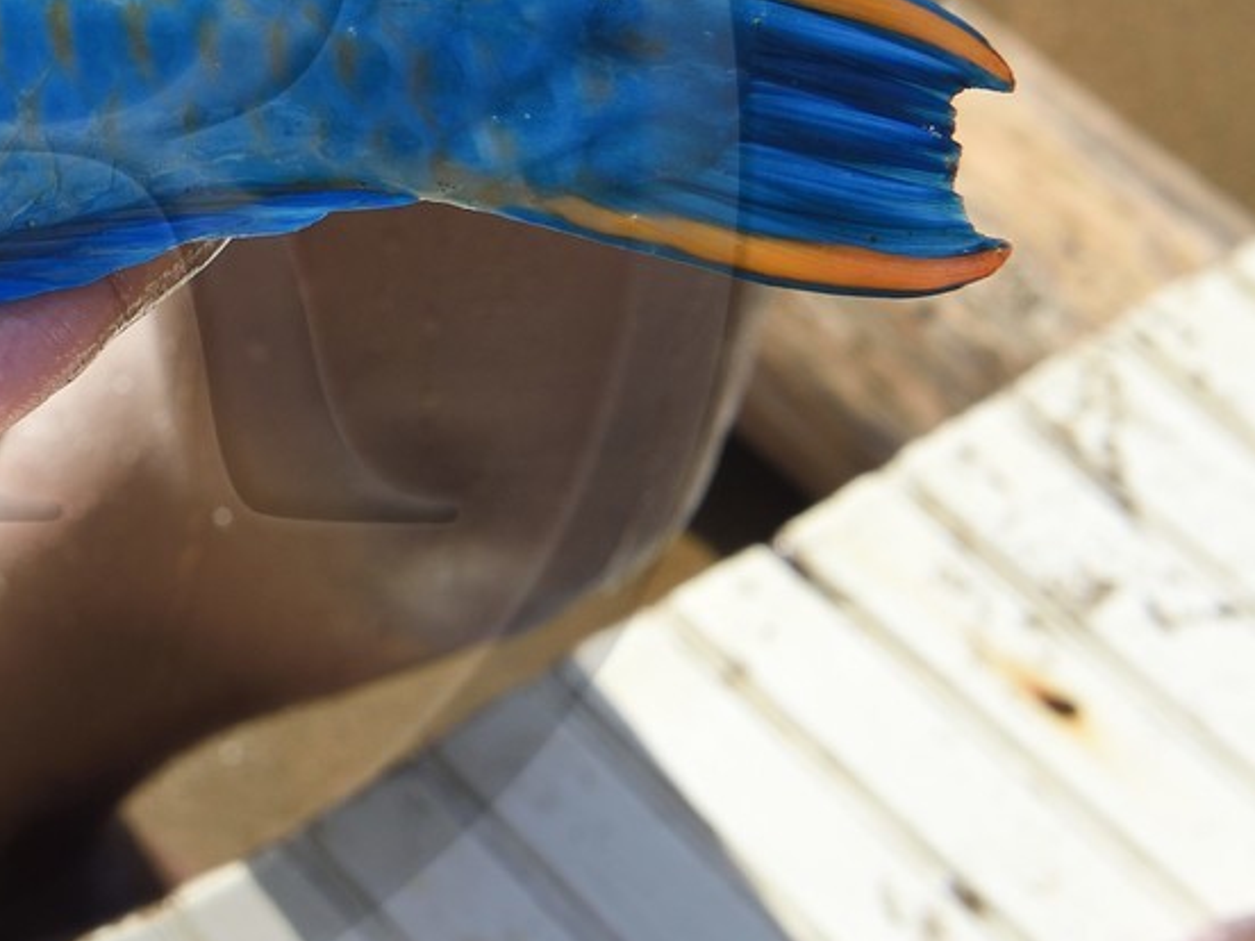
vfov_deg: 12.6
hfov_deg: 16.2
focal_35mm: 117
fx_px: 4242
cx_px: -200
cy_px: 152
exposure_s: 1/250
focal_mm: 42
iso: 200
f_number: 11
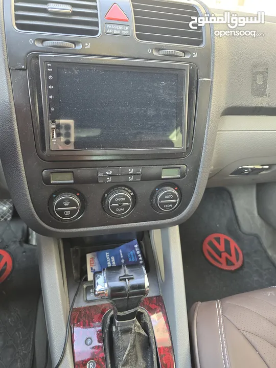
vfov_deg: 73.9
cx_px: 138
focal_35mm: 23
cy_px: 184
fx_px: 245
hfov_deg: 58.9
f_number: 1.7
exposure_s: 1/100
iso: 125
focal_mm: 6.3
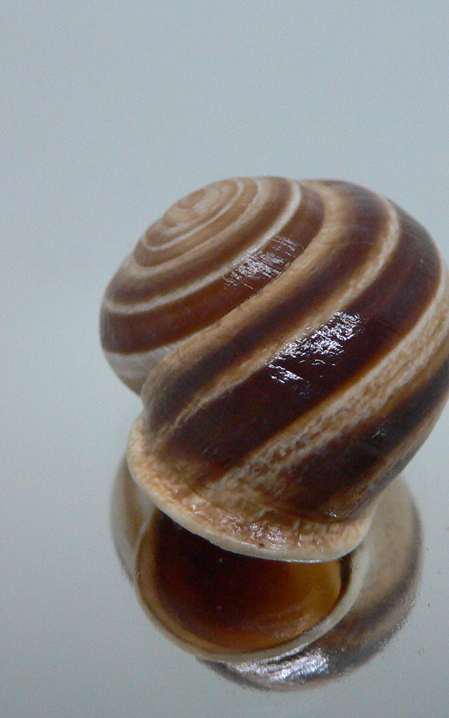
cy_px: 358
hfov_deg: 25.8
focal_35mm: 50
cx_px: 265
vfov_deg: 40.3
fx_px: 979
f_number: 2.8
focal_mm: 4.6
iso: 200
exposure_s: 1/50
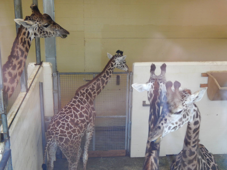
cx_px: 114
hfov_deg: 38.9
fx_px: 321
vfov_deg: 29.7
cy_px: 85
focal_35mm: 49
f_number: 3.7
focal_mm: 8.6
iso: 220
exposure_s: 1/30
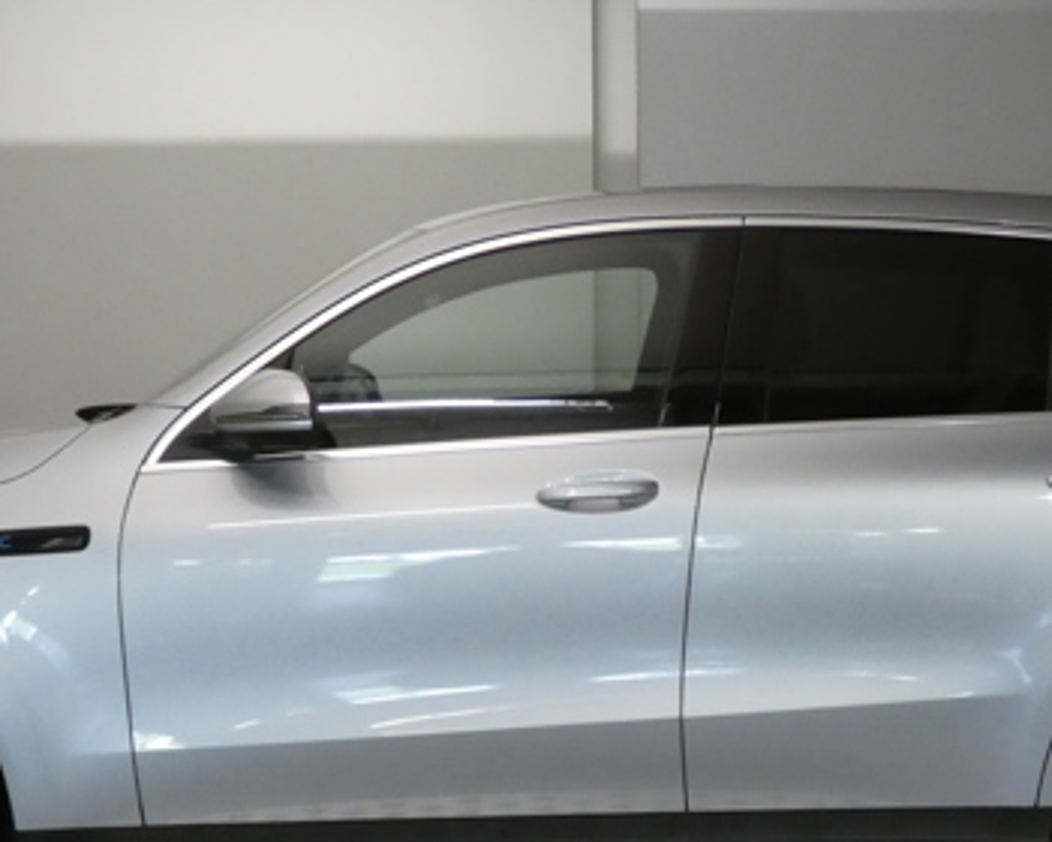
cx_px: 577
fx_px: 2989
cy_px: 689
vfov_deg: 15.9
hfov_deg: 20.0
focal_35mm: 96
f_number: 3.7
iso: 640
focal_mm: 7.8
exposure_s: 1/80
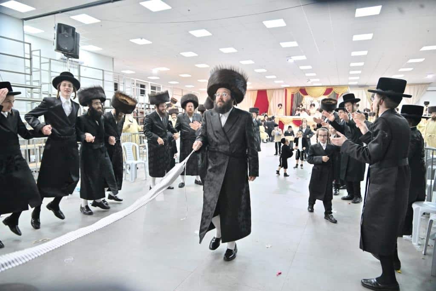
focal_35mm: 24
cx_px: 218
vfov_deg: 53.1
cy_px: 146
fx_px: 291
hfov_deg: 73.7
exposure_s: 1/160
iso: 2000
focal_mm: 24
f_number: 4
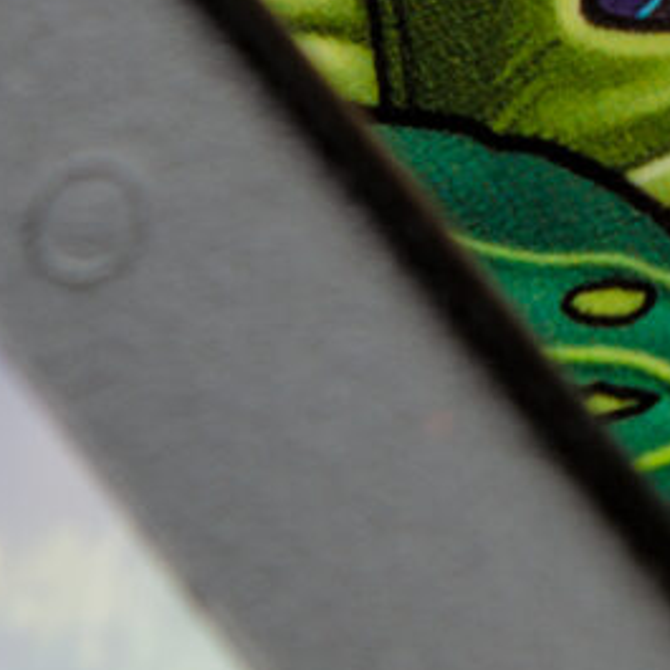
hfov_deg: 3.0
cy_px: -1052
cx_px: 1561
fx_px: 12613
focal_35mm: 576
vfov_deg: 3.0
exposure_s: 1/100
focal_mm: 70
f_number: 10
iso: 100
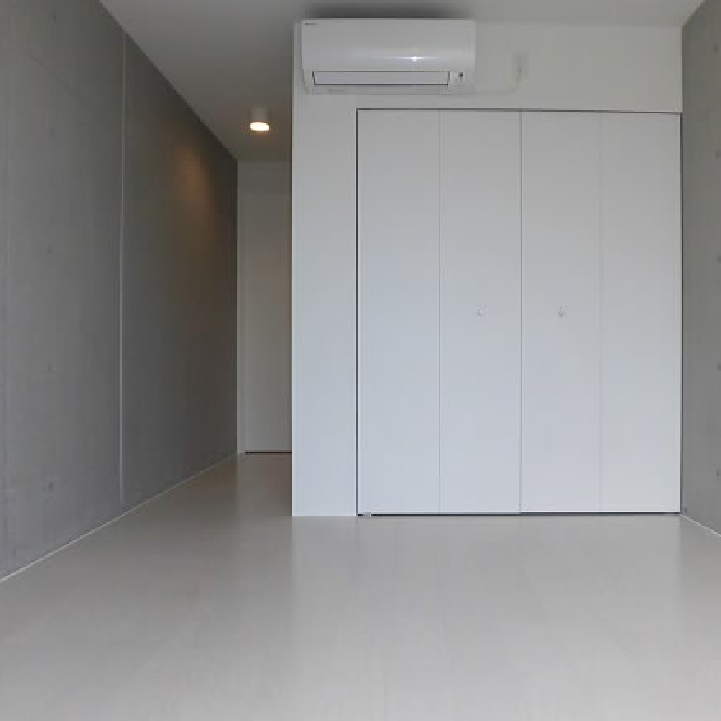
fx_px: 683
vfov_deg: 55.6
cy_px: 360
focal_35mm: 29
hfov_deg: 55.4
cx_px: 417
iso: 100
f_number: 3.1
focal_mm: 4.3
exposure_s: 1/100
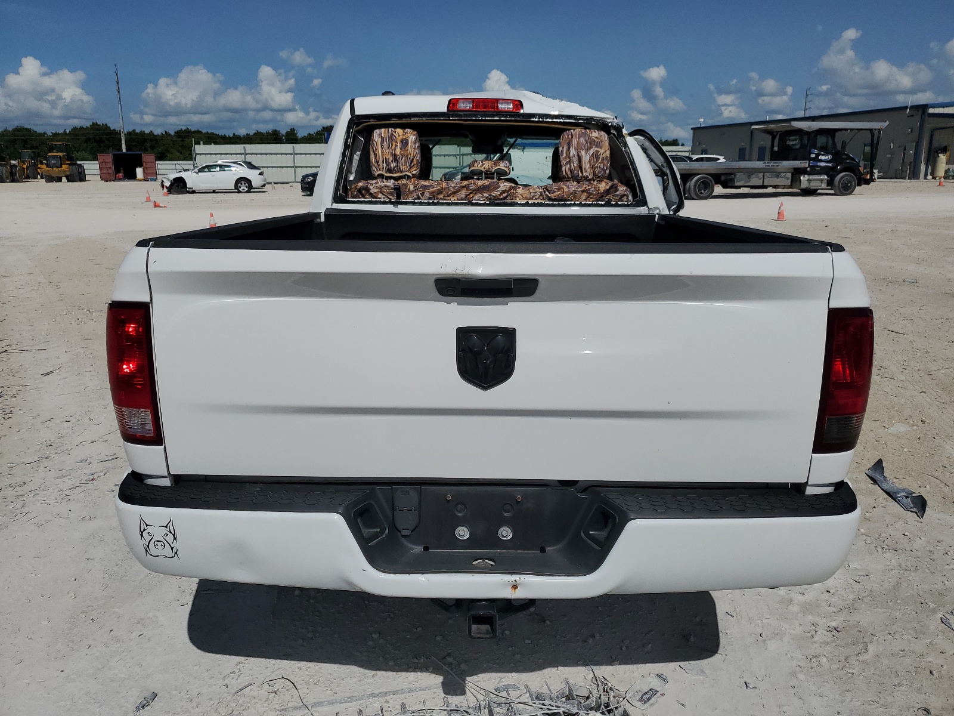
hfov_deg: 67.3
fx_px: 717
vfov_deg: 53.1
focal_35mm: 26
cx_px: 477
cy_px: 358
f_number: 1.5
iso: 53
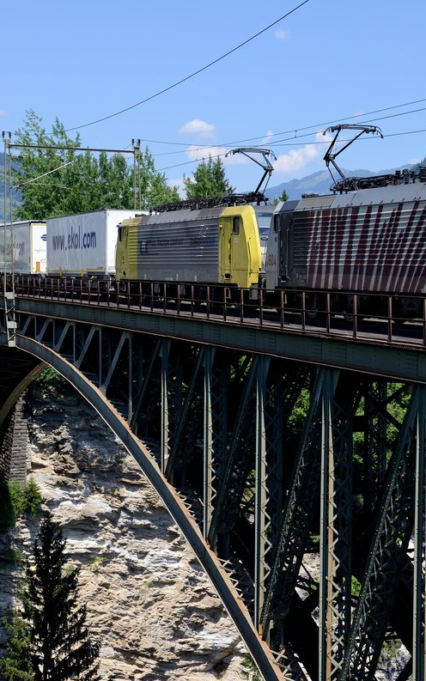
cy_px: 343
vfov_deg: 27.8
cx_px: 349
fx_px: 1374
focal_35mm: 74
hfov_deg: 17.5
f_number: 5.6
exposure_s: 1/1250
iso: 200
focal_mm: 48
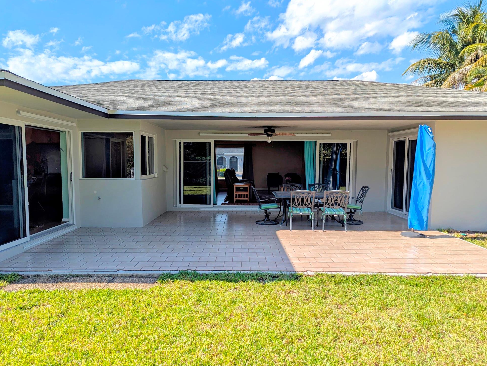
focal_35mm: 25
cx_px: 243
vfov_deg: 54.9
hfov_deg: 69.4
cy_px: 184
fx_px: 352
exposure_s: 1/2020
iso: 49
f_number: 1.85
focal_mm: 6.81
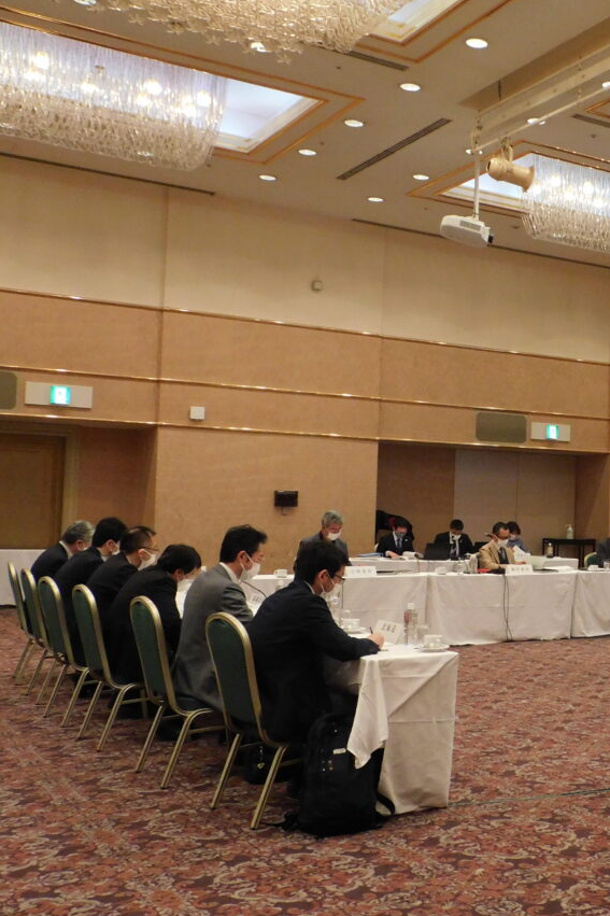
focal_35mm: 44
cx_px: 644
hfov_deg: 28.2
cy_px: 465
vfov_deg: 44.5
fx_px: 1119
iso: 400
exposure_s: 1/25
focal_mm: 5.4
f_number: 3.5
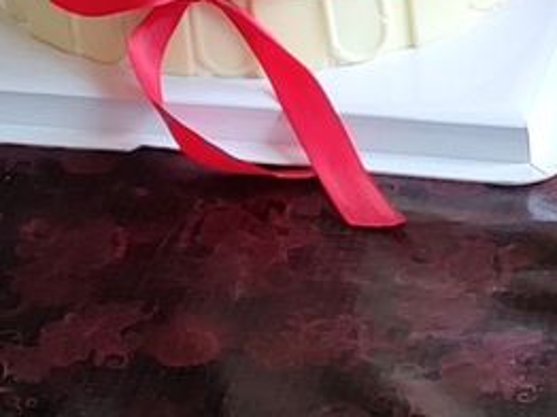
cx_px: 357
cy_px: -370
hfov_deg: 10.4
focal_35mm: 191
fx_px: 3071
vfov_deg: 7.5
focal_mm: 4.71
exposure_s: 1/50
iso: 152
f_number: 1.79
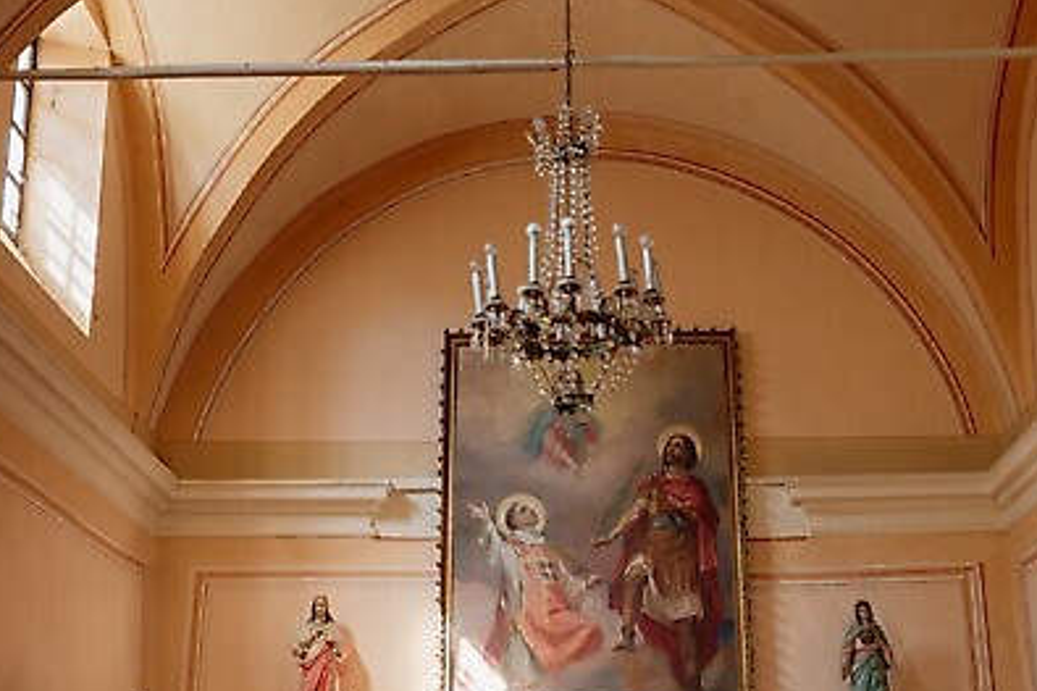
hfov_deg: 35.0
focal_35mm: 57
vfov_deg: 23.8
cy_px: 344
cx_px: 572
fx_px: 1641
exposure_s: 1/125
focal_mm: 50
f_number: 2.2
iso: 320
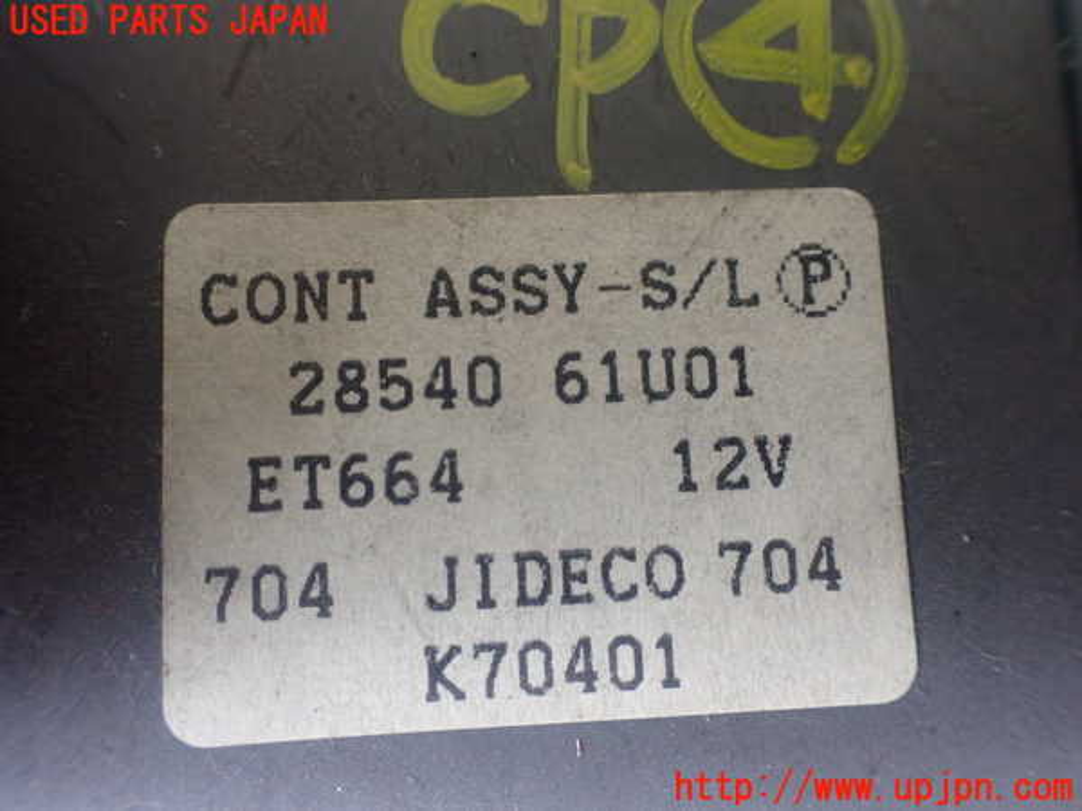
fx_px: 938
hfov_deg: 60.0
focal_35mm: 30
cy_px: 406
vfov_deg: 46.8
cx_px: 541
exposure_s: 1/125
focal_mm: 5.4
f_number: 2.3
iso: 800
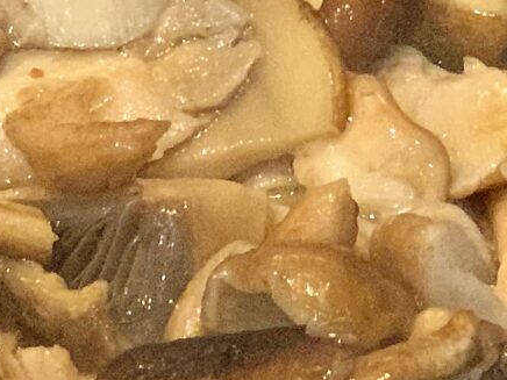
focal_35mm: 305
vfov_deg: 4.9
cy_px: 242
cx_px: 79
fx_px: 4467
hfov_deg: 6.5
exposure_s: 1/50
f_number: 2.4
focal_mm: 6
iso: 320
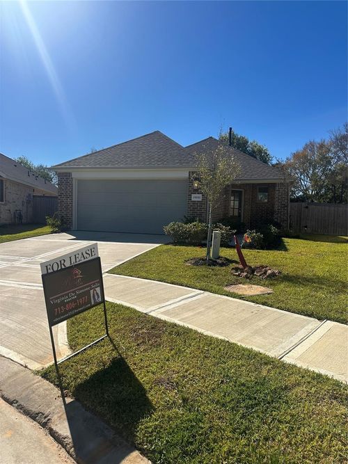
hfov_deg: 56.8
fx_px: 322
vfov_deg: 71.6
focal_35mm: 24
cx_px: 174
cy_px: 232
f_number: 1.78
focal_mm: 6.86
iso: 80
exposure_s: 1/6211
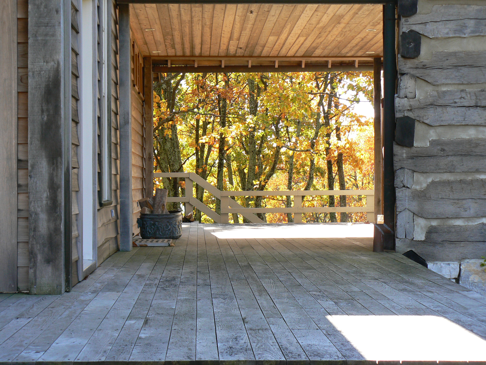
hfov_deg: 27.0
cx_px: 243
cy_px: 182
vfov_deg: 20.4
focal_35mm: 72
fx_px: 1011
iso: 80
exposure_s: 1/125
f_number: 4.5
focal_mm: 12
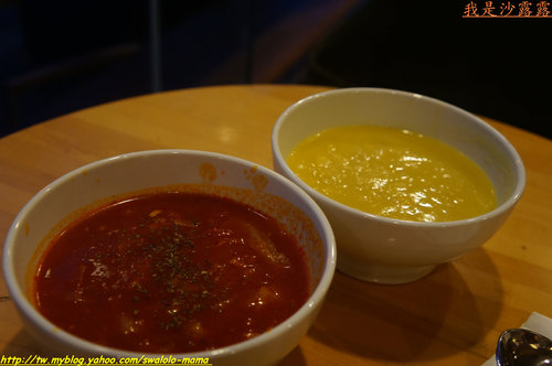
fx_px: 643
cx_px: 276
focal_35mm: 42
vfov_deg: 31.8
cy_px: 183
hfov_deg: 46.5
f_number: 4
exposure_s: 1/60
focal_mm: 28
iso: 800
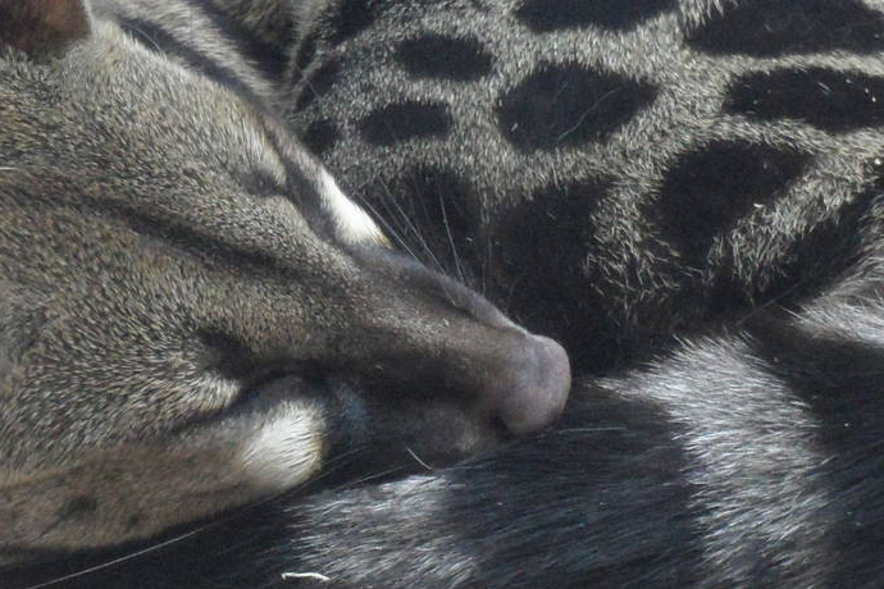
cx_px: 311
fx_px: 14217
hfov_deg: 3.6
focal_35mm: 579
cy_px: 225
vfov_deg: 2.4
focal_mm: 39.5
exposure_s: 1/6
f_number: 5
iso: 400
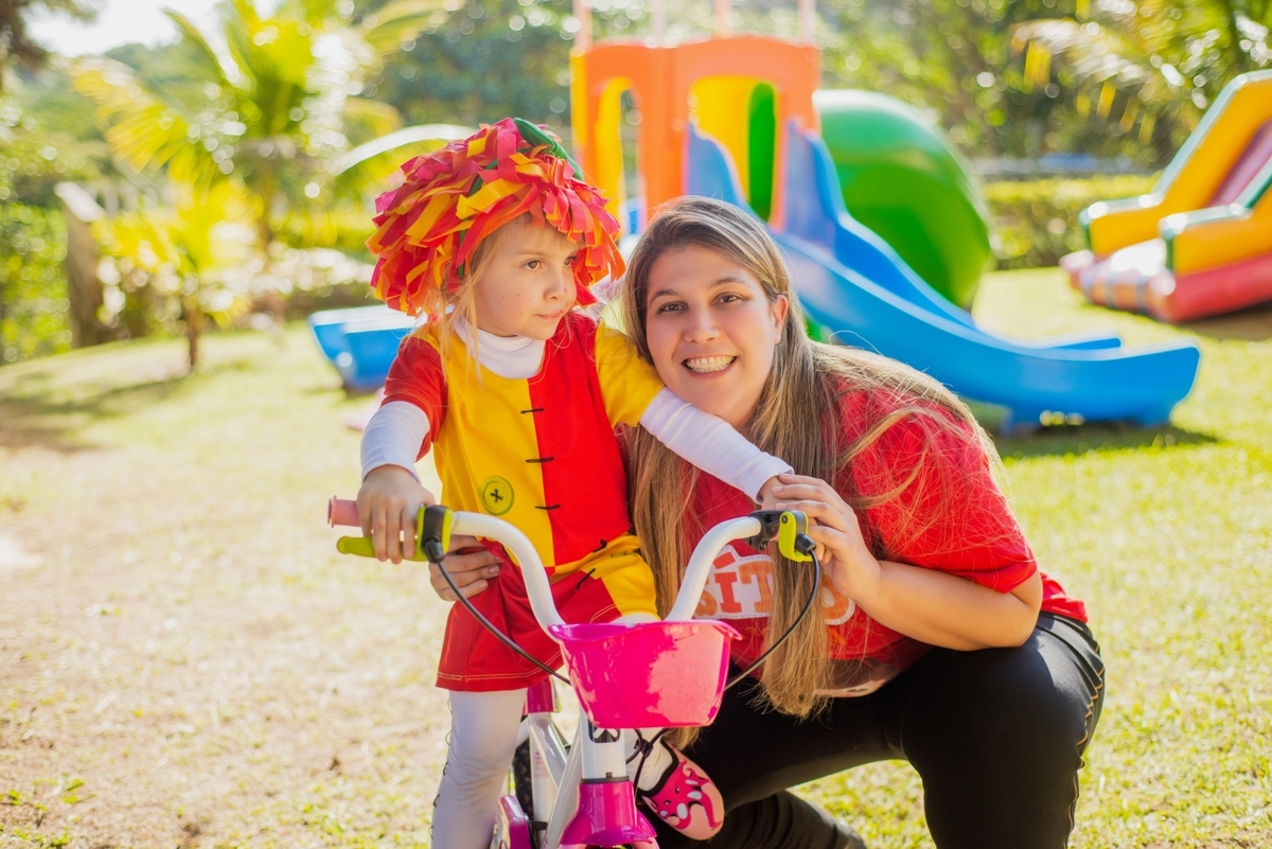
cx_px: 636
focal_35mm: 50
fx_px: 1767
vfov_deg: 27.0
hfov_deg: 39.6
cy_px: 424
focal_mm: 50
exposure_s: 1/400
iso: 100
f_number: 2.8
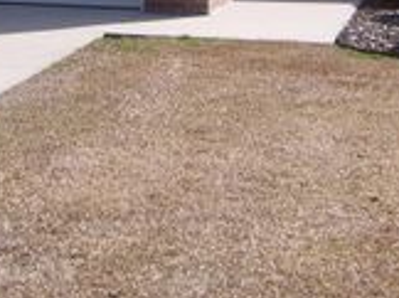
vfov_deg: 13.8
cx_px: 106
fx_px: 1174
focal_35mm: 102
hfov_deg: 19.2
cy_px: -117
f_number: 3.4
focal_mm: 5.5
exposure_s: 1/750
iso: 80
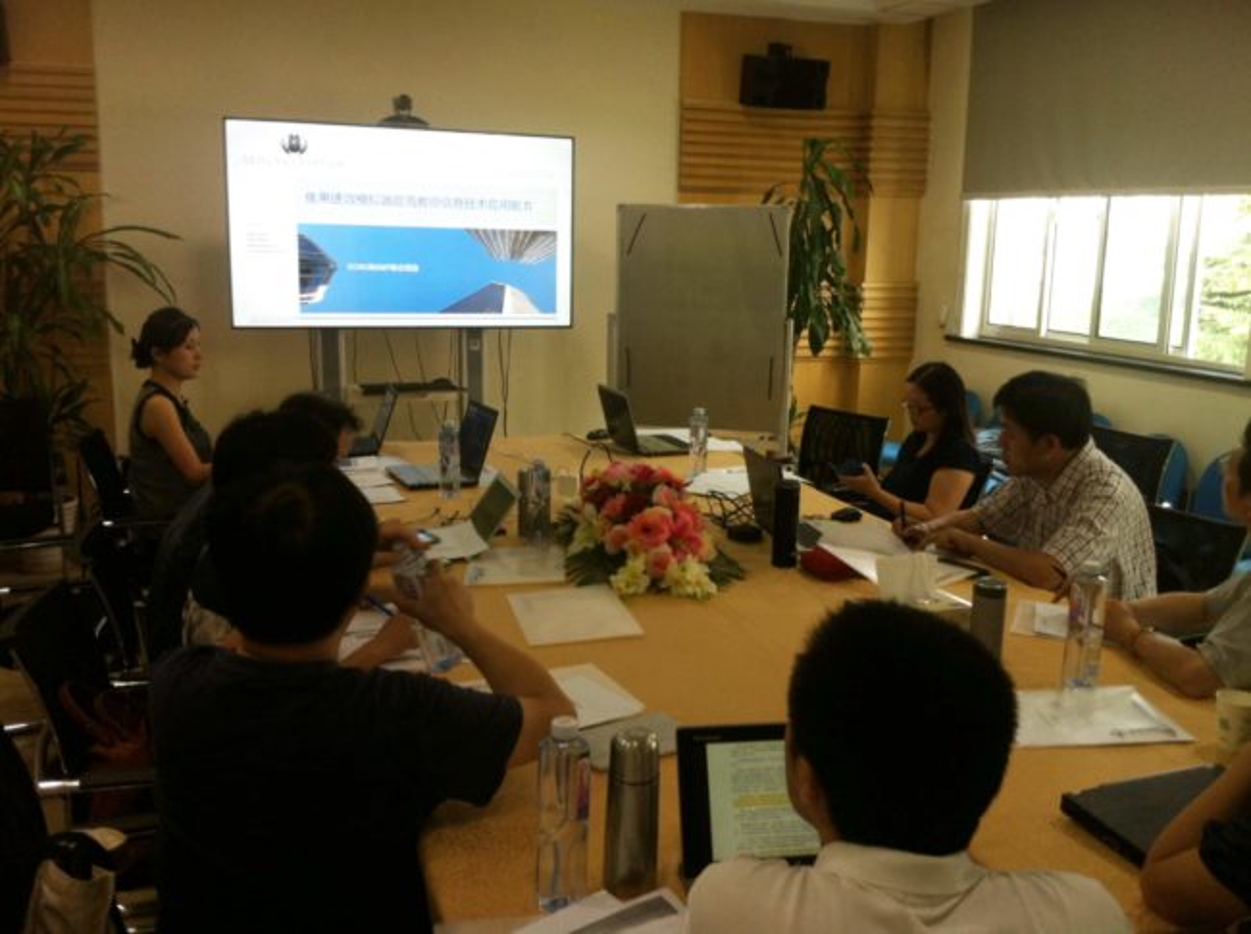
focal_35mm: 35
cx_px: 626
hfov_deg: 52.7
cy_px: 467
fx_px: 1263
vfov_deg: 40.6
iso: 80
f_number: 2.8
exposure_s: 1/30
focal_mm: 3.85
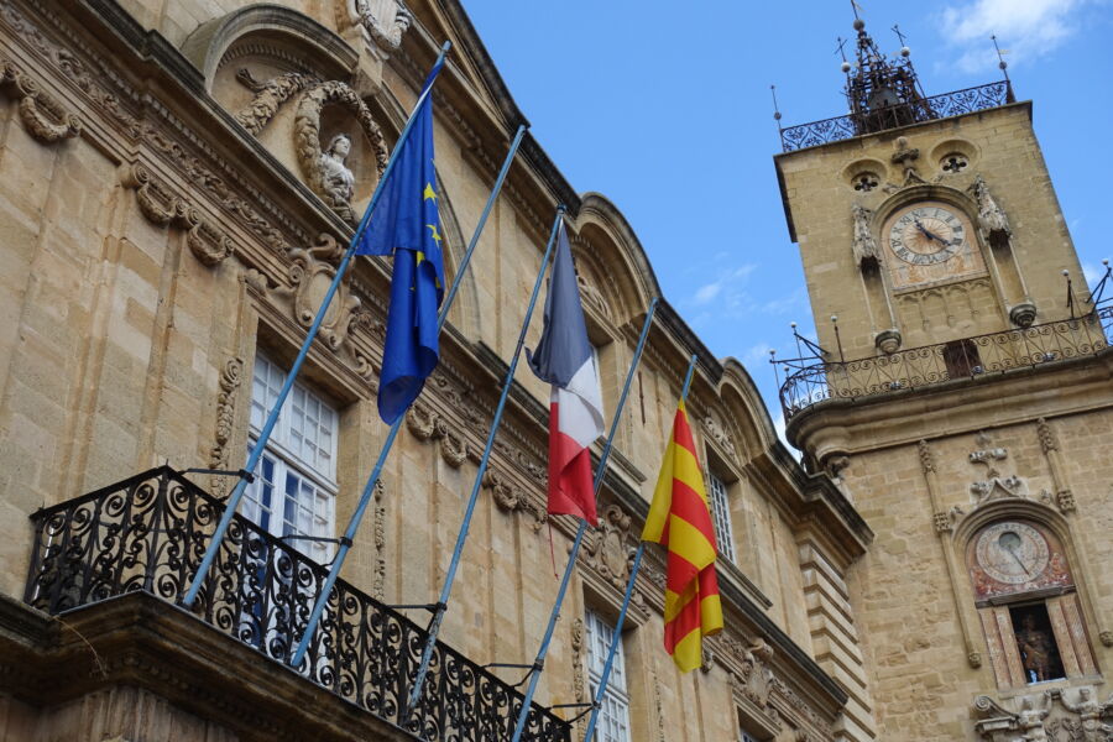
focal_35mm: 47
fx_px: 1453
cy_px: 371
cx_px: 556
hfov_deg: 41.9
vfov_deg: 28.6
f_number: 5.6
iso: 125
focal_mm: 17.06
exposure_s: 1/250
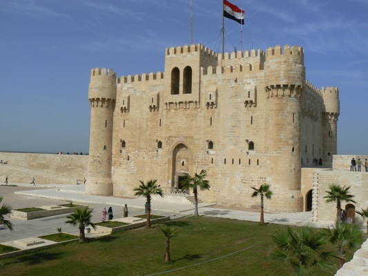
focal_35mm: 36
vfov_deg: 39.7
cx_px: 184
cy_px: 138
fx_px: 383
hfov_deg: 51.3
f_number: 8
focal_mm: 6
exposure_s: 1/640
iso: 80
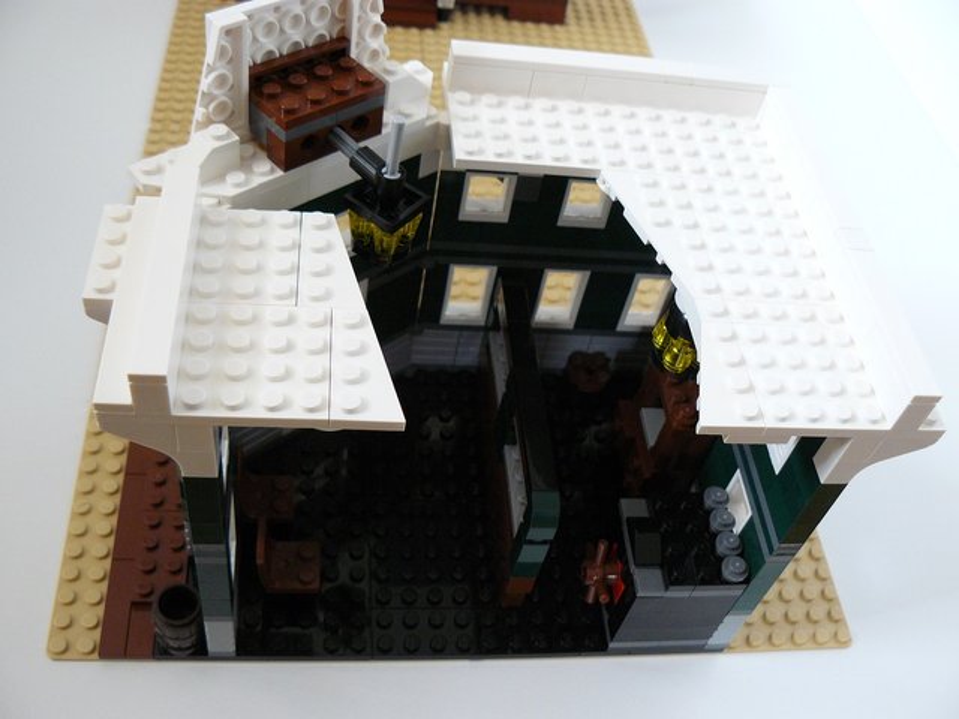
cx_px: 480
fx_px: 997
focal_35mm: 36
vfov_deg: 39.7
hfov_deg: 51.4
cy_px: 360
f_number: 2.8
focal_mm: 6
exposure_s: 1/20
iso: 200
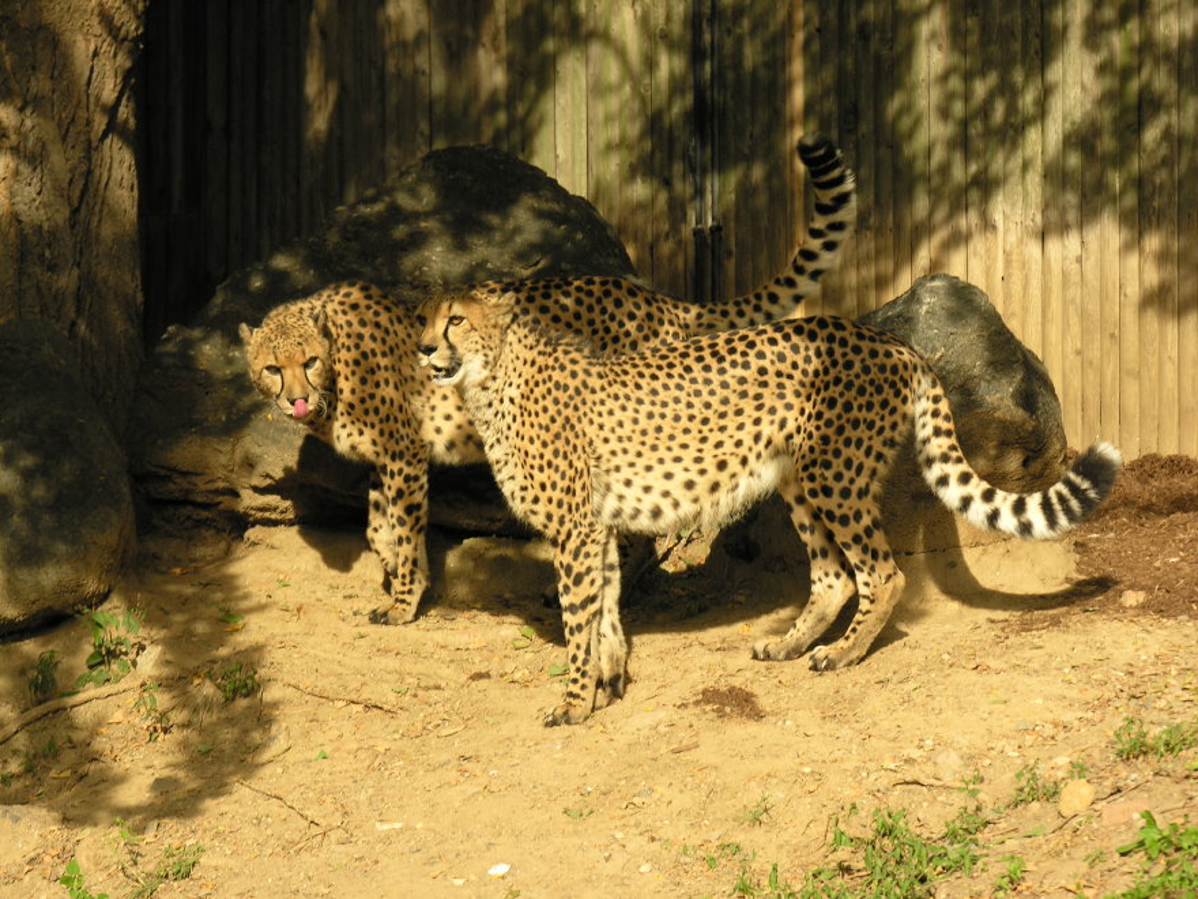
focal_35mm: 157
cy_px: 450
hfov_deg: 12.6
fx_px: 5433
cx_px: 599
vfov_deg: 9.5
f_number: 4.9
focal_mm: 40
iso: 50
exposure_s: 1/108
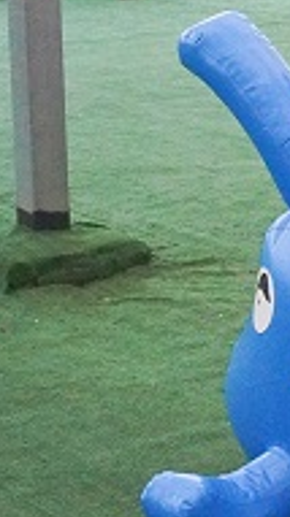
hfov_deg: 10.7
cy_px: 68
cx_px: 575
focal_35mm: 104
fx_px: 1421
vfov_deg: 20.3
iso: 6400
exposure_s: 1/1250
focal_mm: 21
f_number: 4
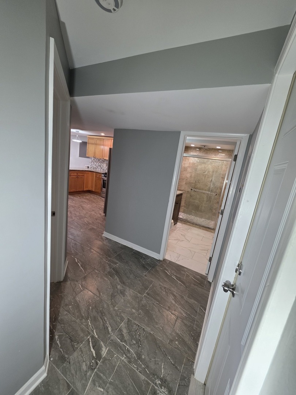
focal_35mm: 13
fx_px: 148
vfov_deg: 106.2
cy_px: 198
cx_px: 148
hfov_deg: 89.9
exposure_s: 1/49.6
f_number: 1.9
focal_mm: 2.2
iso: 80
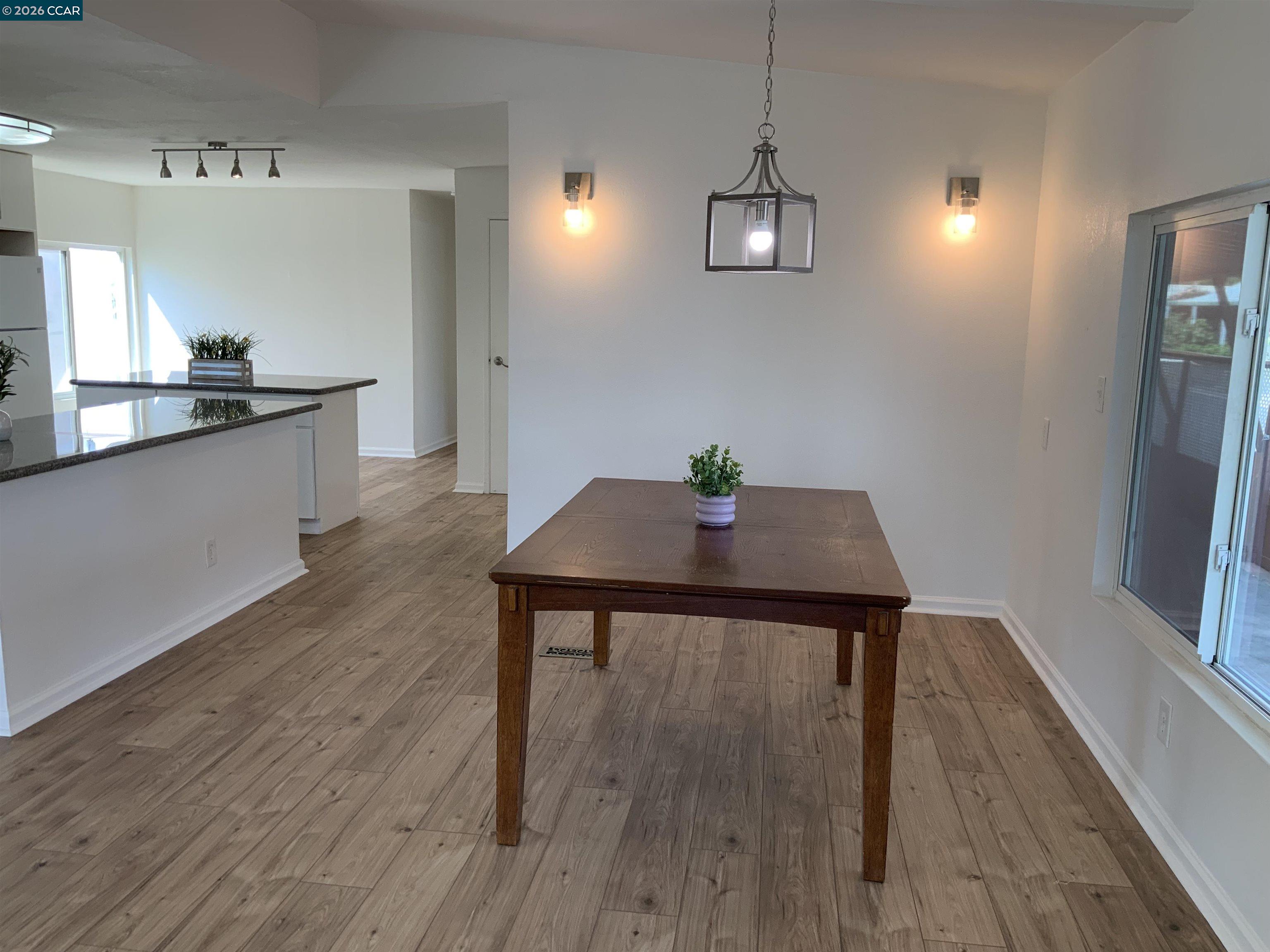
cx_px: 635
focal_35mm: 29
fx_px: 1064
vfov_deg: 48.2
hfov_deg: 61.7
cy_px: 476
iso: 40
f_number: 1.8
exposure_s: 1/120
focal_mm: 3
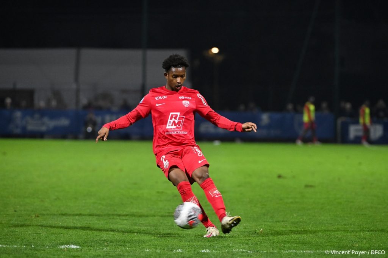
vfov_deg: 5.7
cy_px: 129
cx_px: 194
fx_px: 2586
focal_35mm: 240
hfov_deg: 8.6
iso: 5000
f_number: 4
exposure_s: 1/800
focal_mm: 240
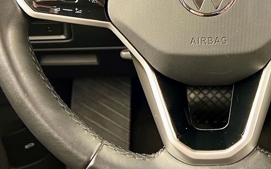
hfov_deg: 29.6
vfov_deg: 18.3
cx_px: 209
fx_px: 502
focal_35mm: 68
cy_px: -24
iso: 250
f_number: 1.5
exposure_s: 1/50
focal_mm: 5.7
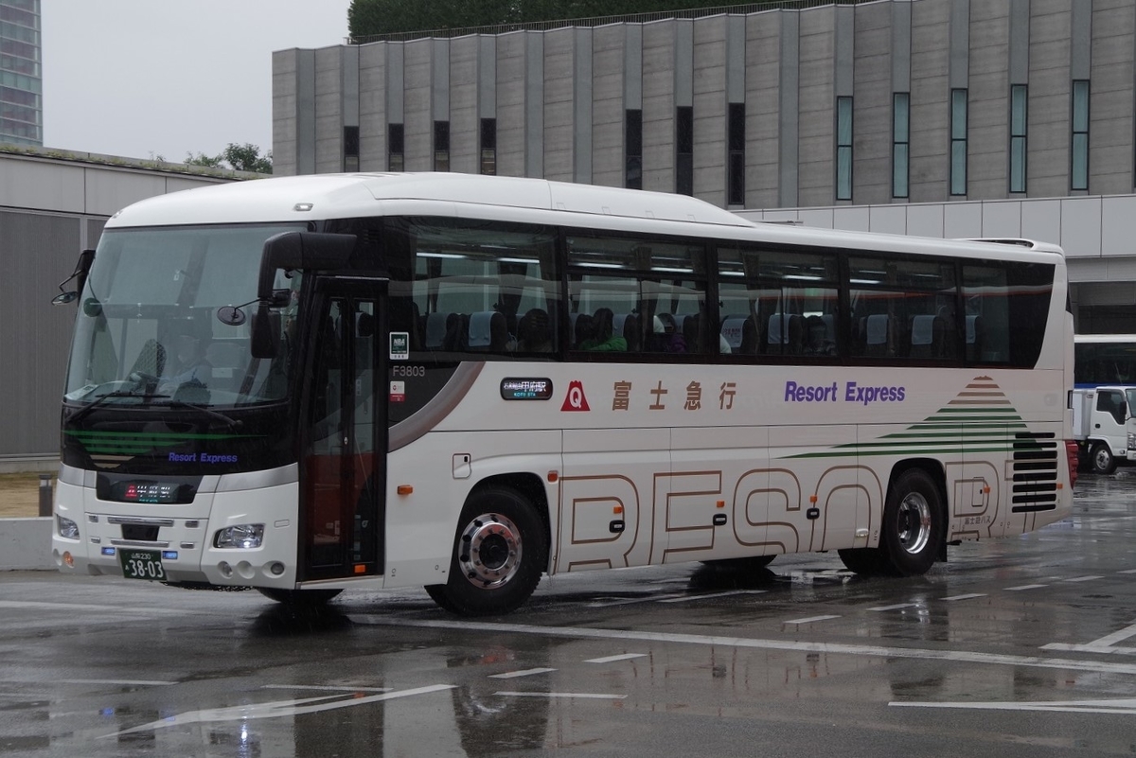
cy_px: 379
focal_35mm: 72
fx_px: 2273
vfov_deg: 18.9
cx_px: 568
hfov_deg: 28.1
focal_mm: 48
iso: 400
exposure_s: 1/250
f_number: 9
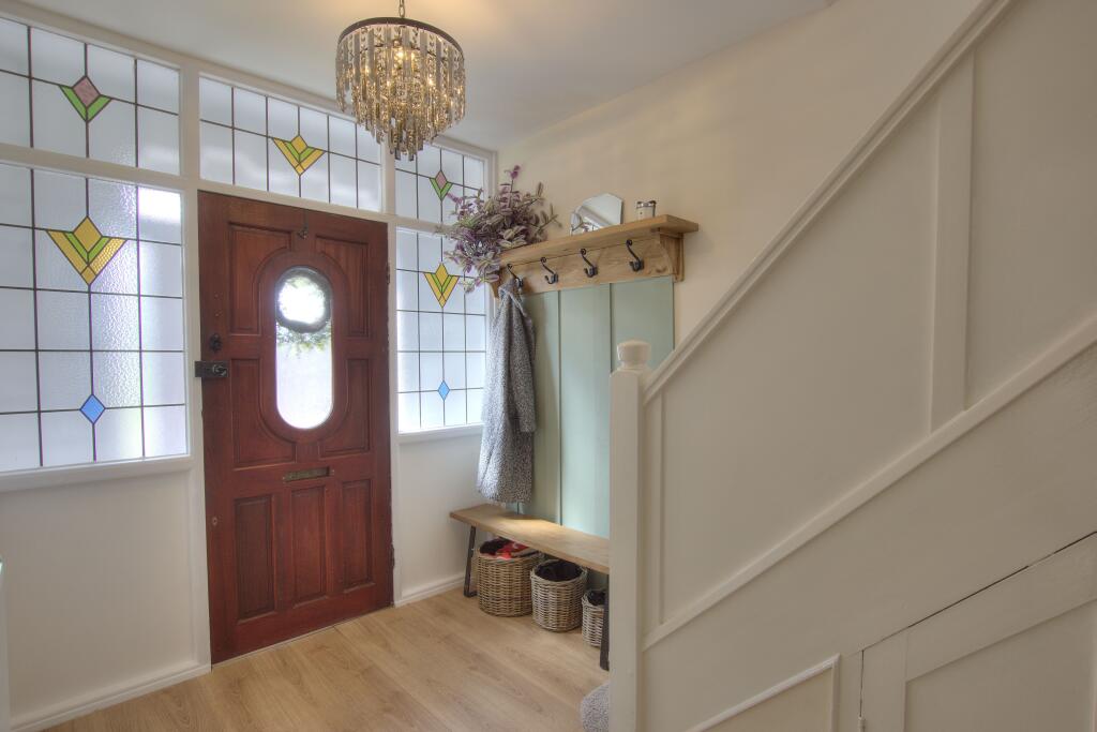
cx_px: 548
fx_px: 549
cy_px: 366
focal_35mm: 18
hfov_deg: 90.0
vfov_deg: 67.4
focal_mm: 12
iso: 400
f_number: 8
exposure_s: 1/15
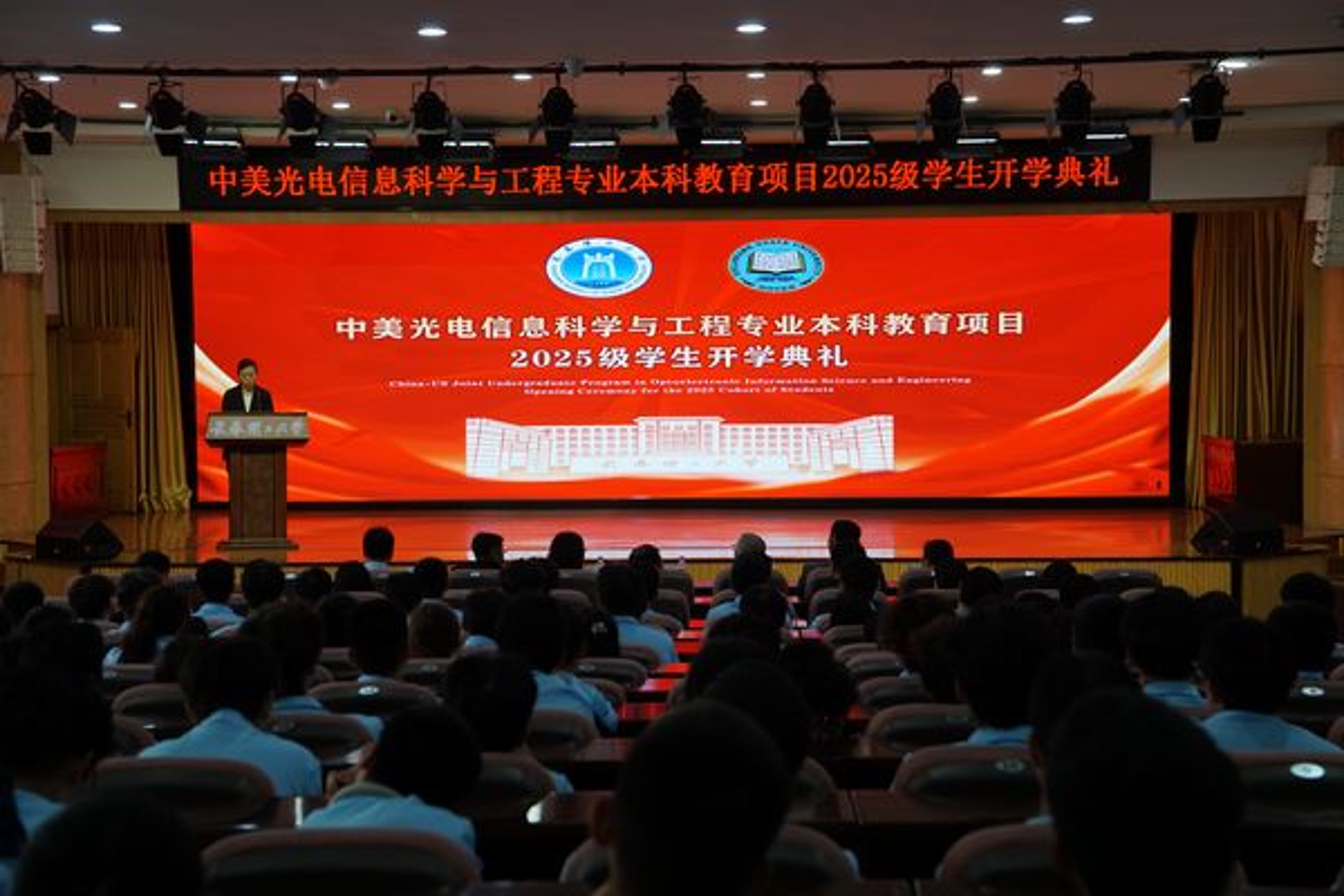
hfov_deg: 31.9
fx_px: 2352
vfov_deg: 21.6
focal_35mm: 63
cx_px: 672
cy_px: 448
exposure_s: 1/80
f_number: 4
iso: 200
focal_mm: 42
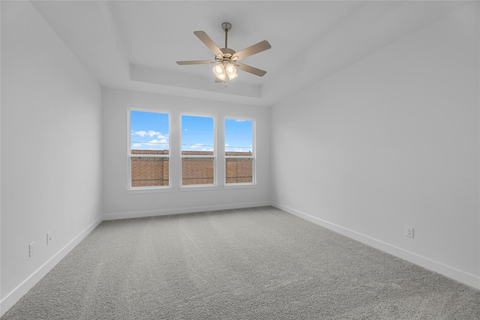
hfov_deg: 104.2
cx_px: 240
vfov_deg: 81.2
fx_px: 187
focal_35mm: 14
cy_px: 160
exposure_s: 1/10
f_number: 9
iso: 250
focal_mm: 14
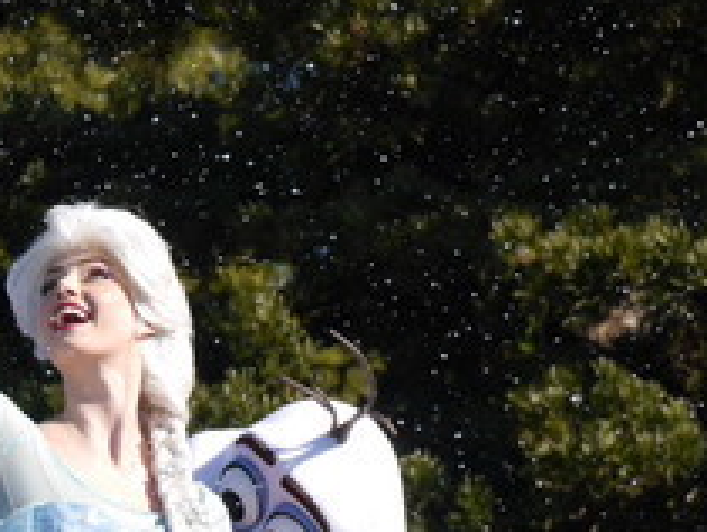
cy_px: 761
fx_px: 11573
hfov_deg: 3.5
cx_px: -306
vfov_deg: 2.6
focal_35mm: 566
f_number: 6.3
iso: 160
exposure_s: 1/400
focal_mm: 93
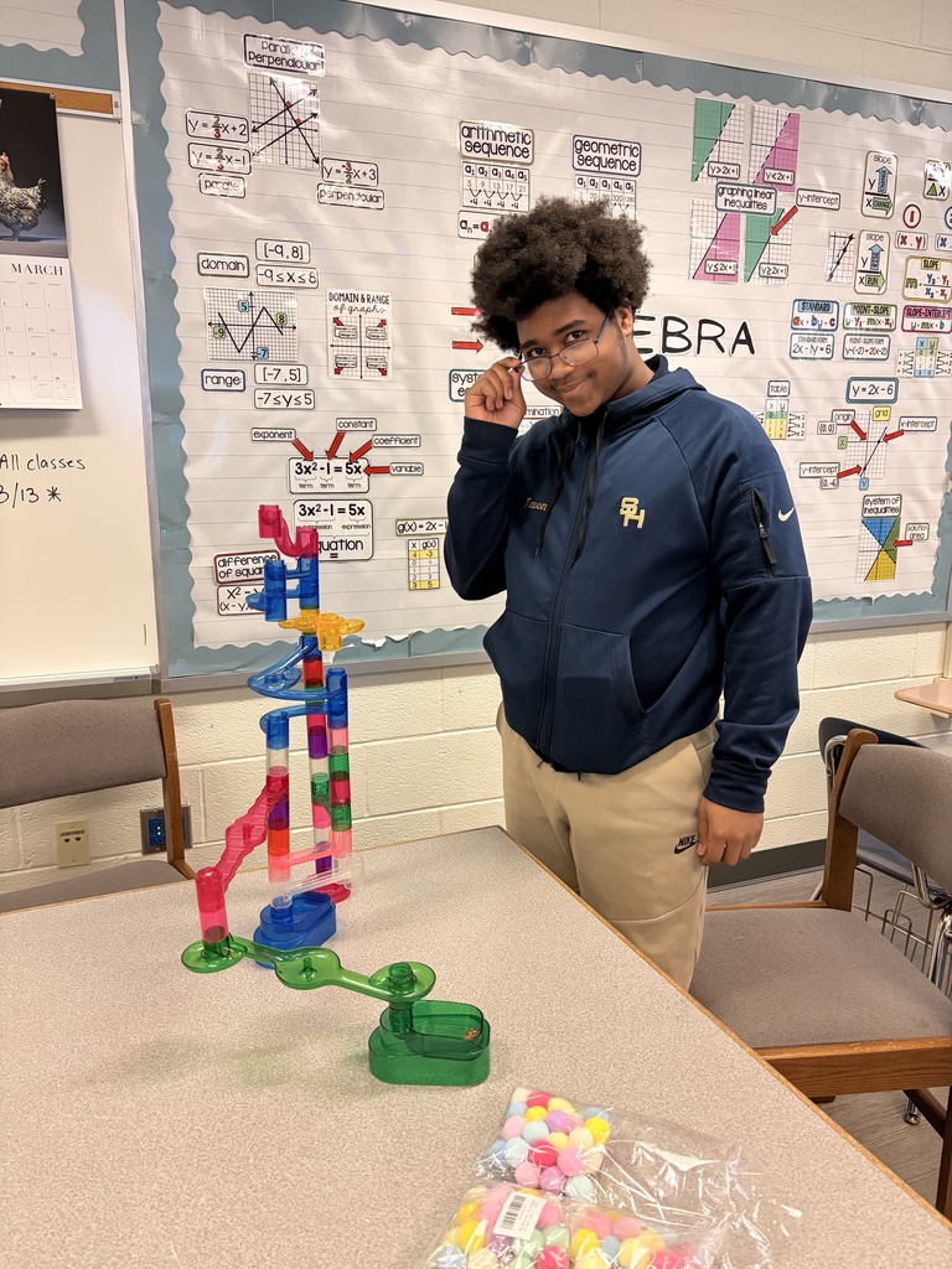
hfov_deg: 53.1
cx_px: 476
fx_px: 953
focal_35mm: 26
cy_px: 634
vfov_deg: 67.3
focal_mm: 5.96
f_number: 1.6
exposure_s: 1/60
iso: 200
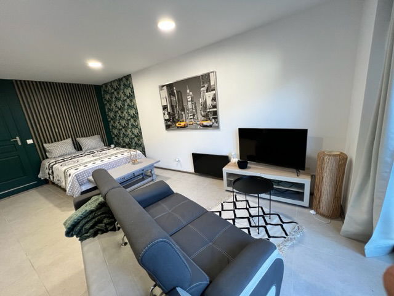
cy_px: 148
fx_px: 148
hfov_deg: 106.2
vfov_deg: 89.9
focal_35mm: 13
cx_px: 197
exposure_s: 1/100
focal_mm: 1.57
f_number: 1.8
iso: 160
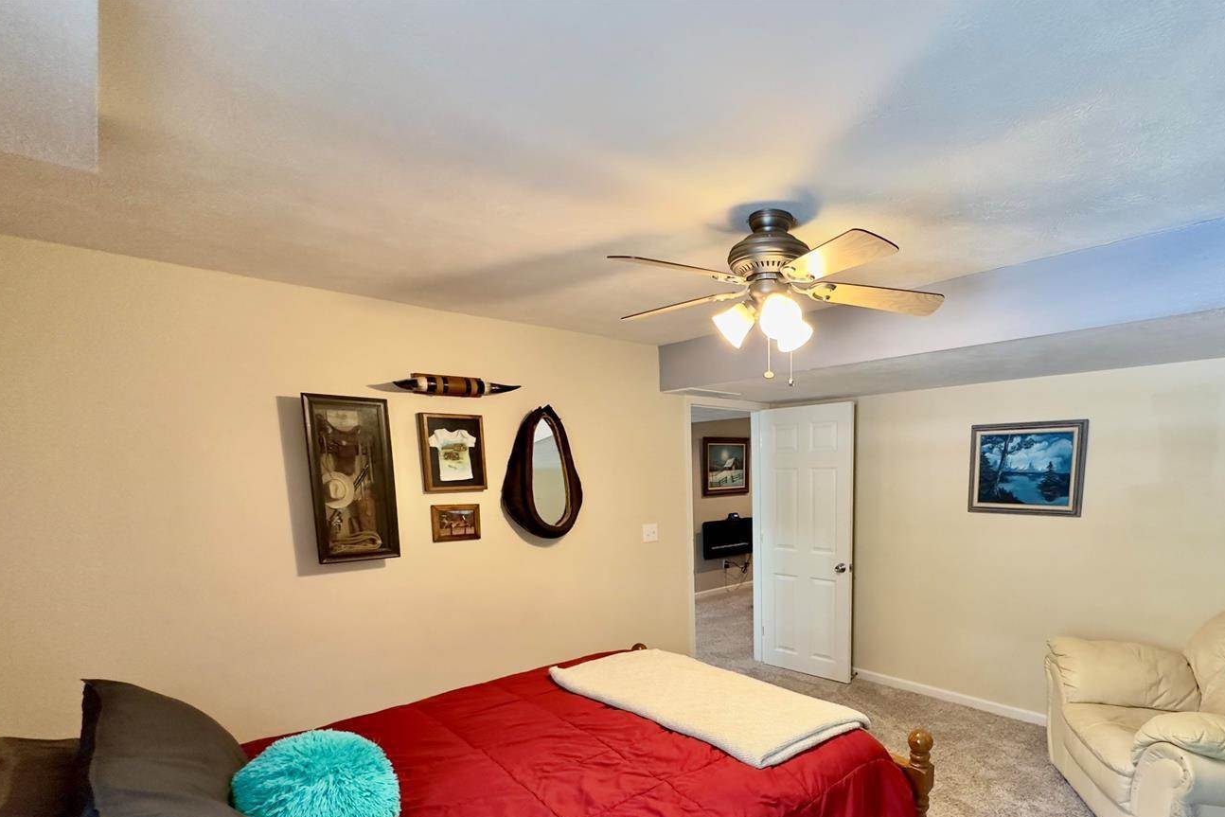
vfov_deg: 65.0
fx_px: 613
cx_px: 732
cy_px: 566
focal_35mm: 18
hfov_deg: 88.9
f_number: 2.2
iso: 320
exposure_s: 1/60
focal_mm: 2.22
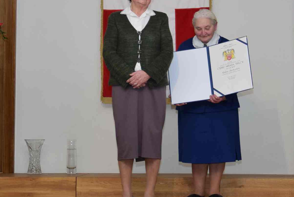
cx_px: 147
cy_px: 50
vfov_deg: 11.5
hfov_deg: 17.2
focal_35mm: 119
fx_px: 973
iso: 400
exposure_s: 1/80
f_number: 4.2
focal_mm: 32
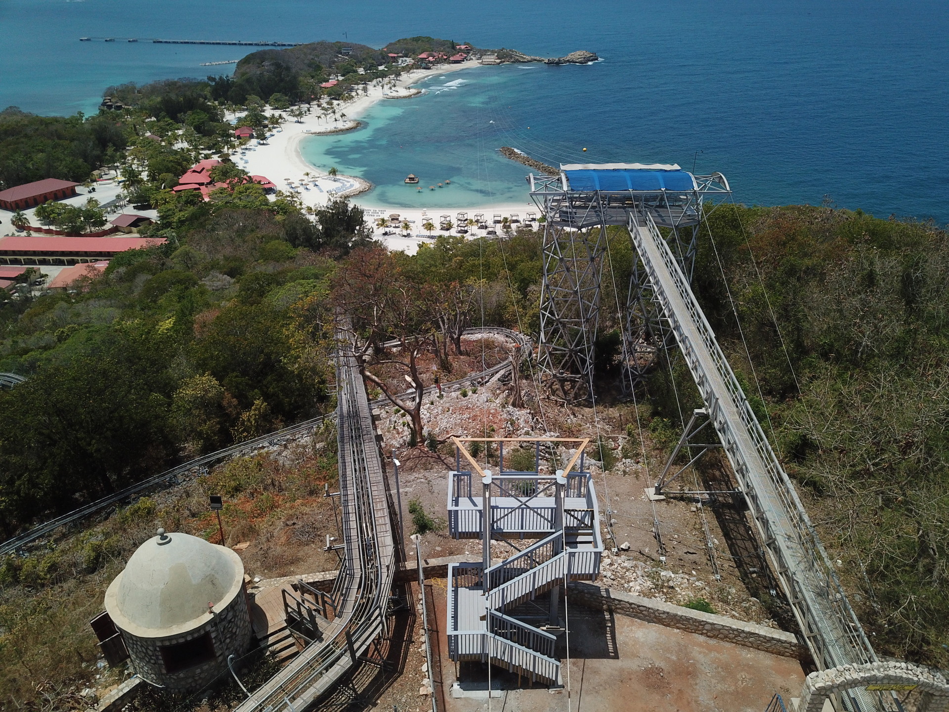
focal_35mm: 26
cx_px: 474
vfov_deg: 53.1
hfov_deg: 67.3
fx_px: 713
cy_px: 356
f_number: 2.2
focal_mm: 4.7
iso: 100
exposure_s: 1/2558
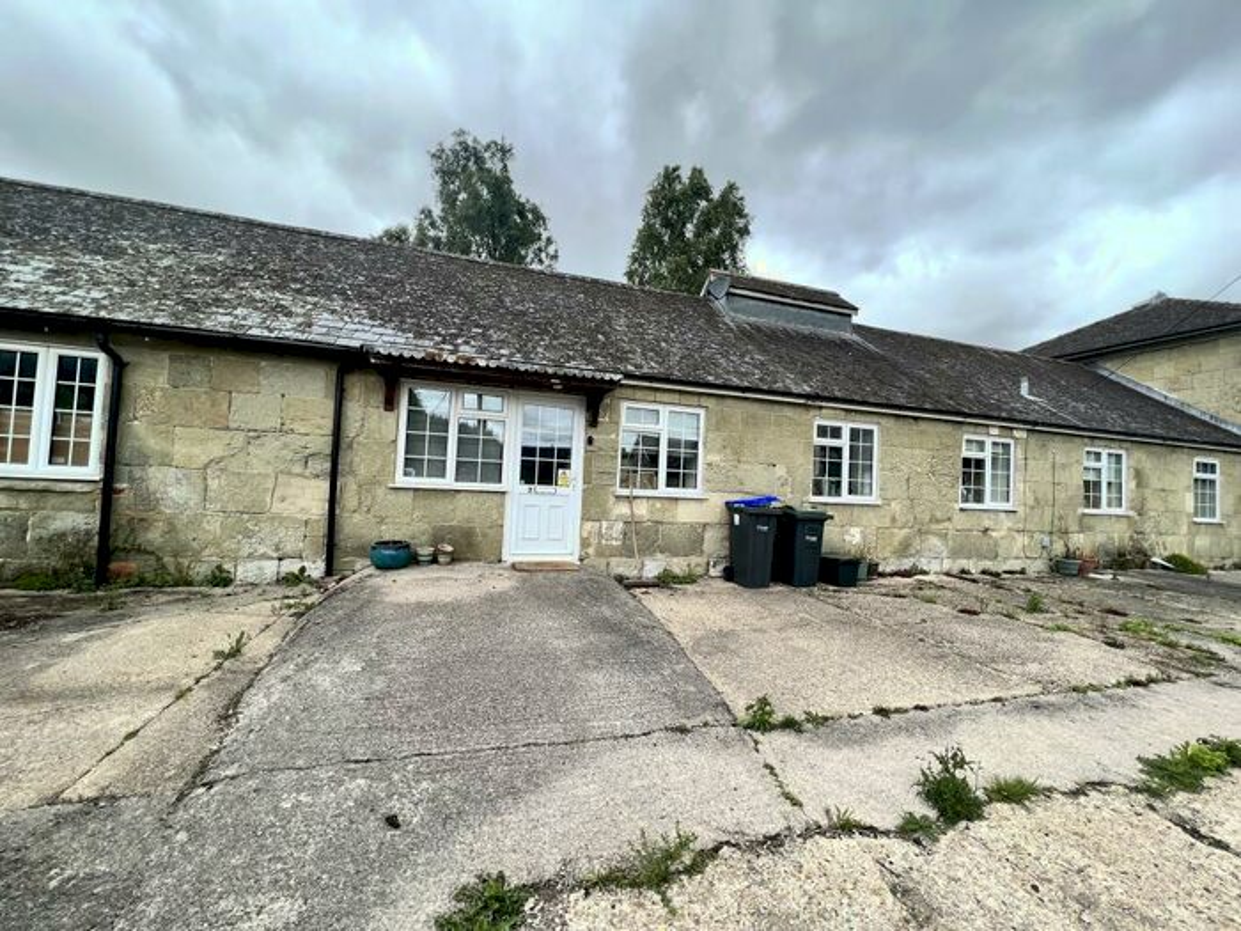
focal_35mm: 13
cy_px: 466
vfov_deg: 89.9
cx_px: 620
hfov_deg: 106.2
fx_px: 466
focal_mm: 1.57
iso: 32
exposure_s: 1/686
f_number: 1.8
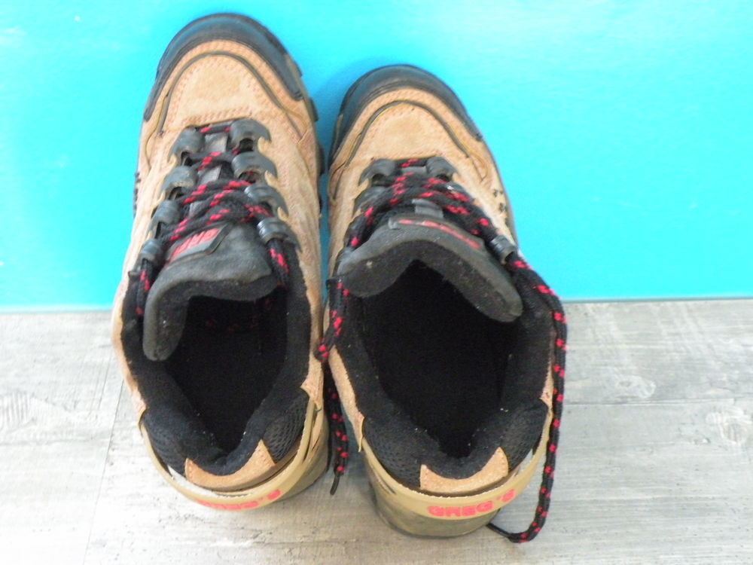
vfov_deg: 34.3
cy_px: 282
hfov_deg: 44.8
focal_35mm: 42
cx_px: 376
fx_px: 914
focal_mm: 7.4
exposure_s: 1/6.7
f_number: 3.2
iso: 800
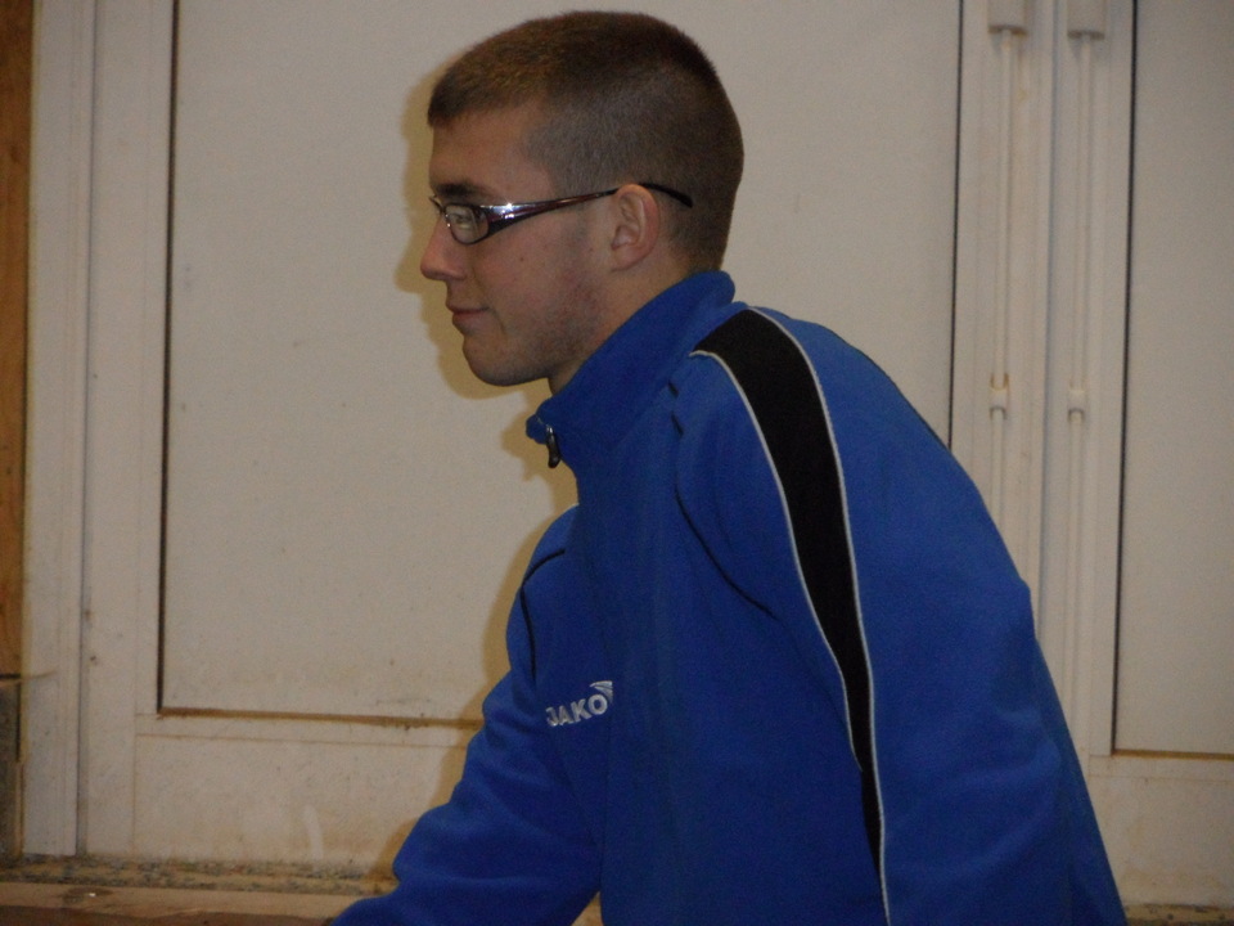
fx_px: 7486
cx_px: 617
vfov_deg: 7.1
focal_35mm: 210
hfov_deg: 9.4
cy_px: 463
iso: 640
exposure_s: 1/60
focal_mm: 34.8
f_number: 4.6
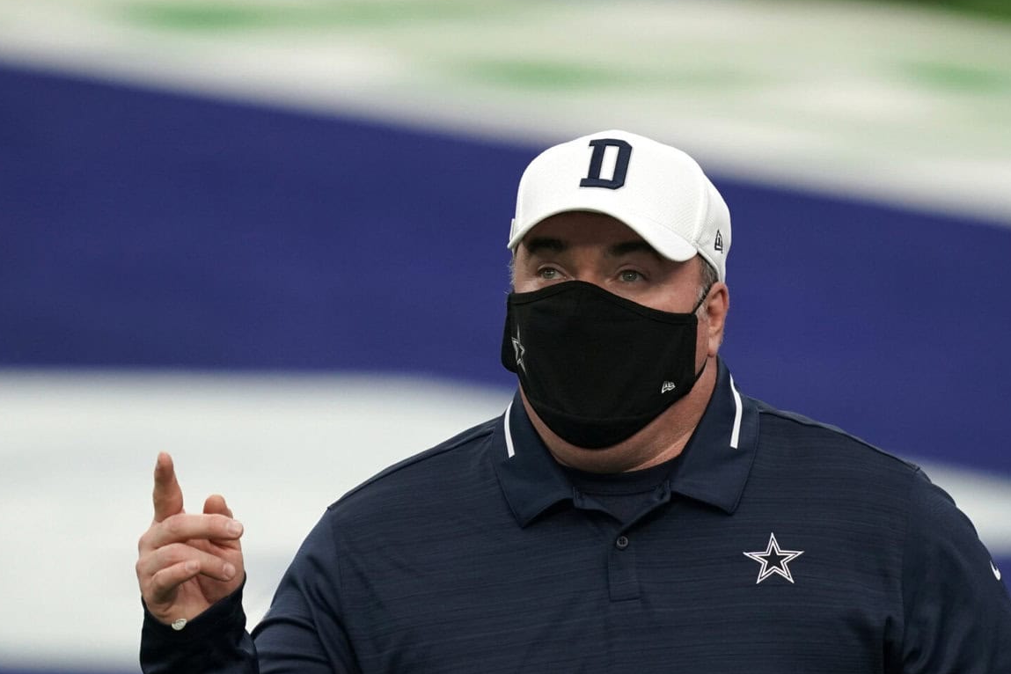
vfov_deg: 1.4
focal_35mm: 998
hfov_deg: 2.1
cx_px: 552
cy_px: 550
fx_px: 28025
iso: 1000
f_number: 4
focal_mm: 560
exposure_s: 1/1600
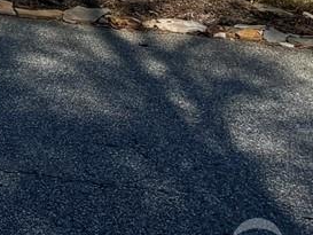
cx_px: -402
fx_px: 1764
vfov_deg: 6.8
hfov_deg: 9.2
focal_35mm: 195
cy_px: -517
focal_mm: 5.96
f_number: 1.6
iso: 50
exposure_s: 1/2513
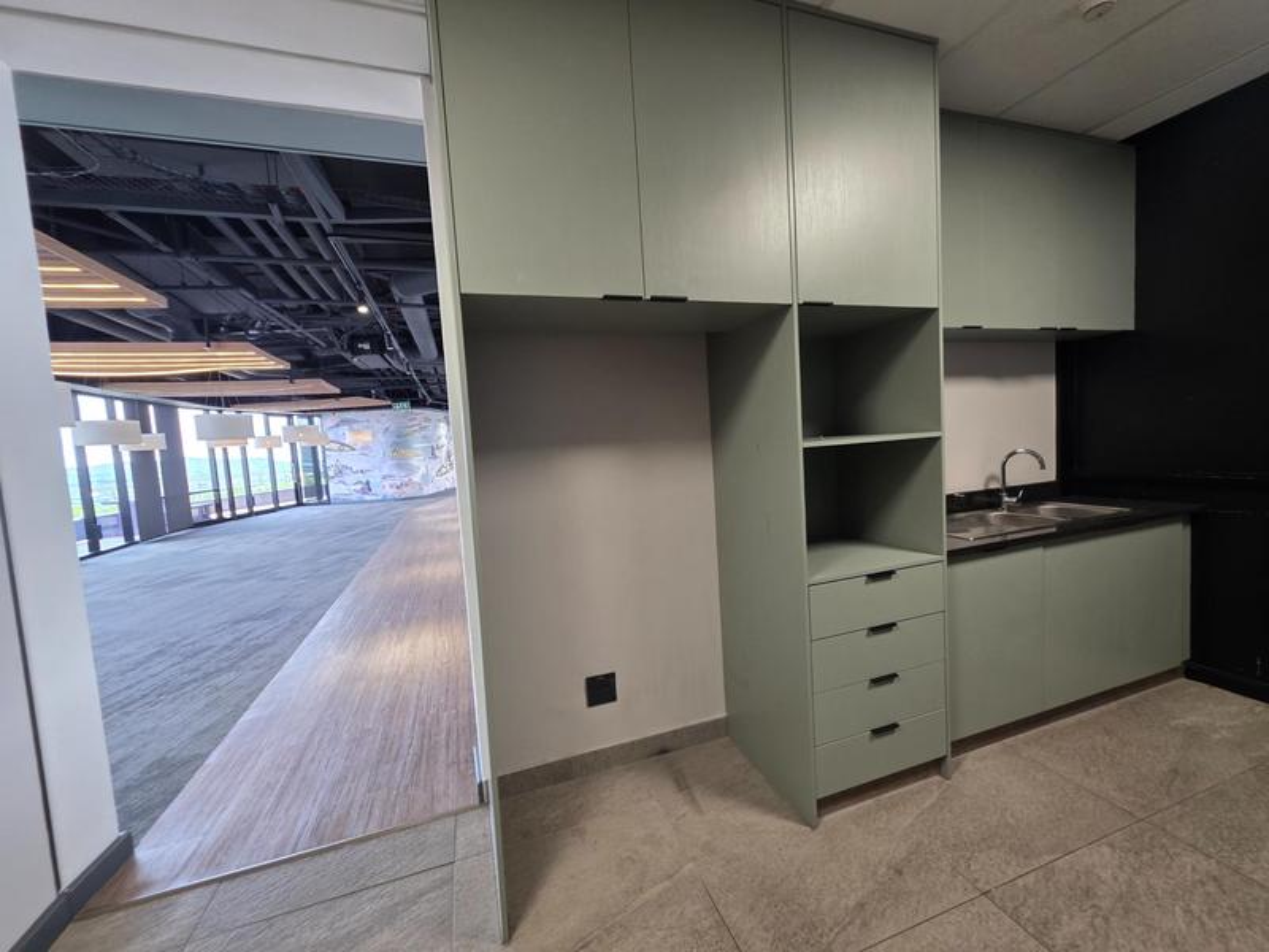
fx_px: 477
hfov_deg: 106.2
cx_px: 634
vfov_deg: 89.9
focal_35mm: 13
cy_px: 476
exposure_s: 1/50
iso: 250
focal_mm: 2.2
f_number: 1.9
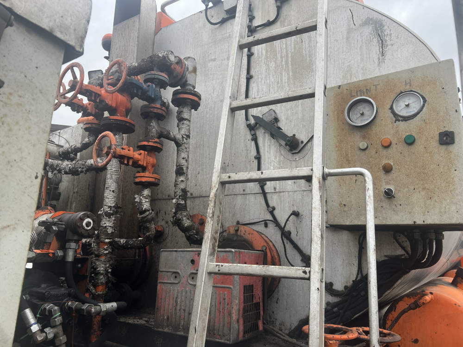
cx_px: 232
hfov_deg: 67.3
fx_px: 348
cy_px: 174
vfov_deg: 53.1
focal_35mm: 26
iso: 40
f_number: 1.5
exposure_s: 1/247
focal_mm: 5.7
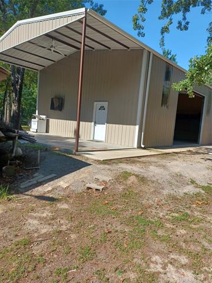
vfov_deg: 69.4
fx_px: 204
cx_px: 106
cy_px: 142
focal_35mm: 25
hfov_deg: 54.9
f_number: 1.8
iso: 32
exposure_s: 1/287
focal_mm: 4.6
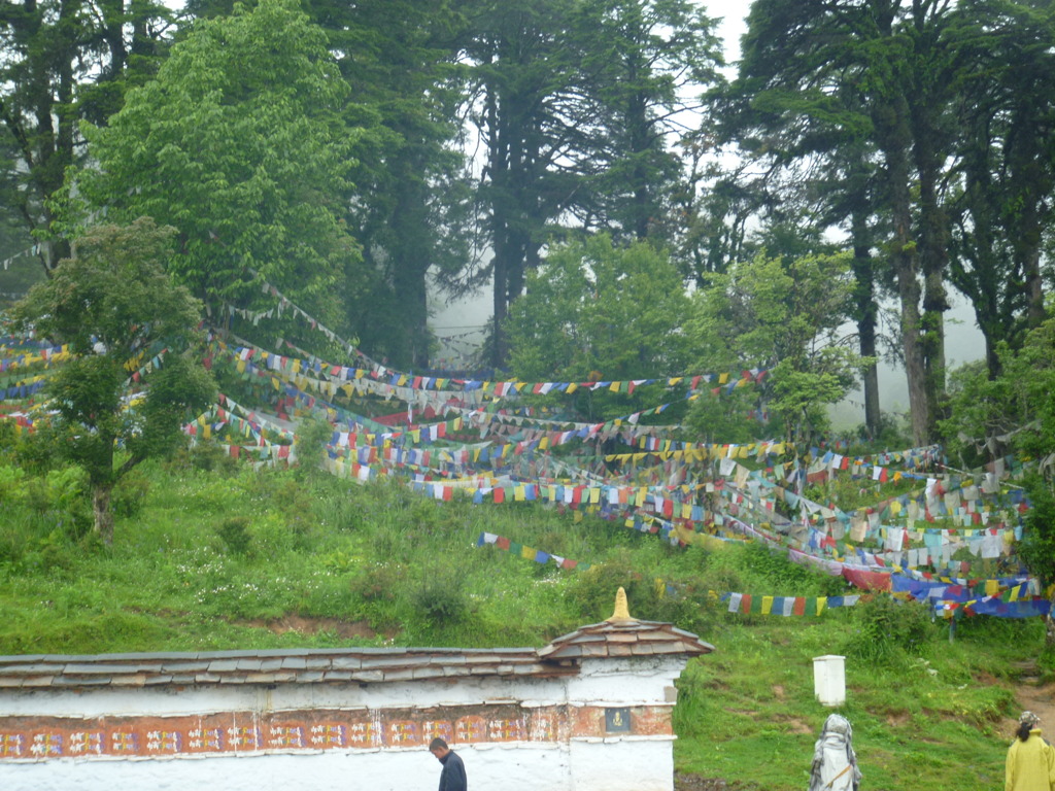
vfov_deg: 20.7
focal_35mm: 71
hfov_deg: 27.4
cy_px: 396
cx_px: 528
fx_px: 2164
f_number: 4
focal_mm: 12.6
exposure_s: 1/125
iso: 100
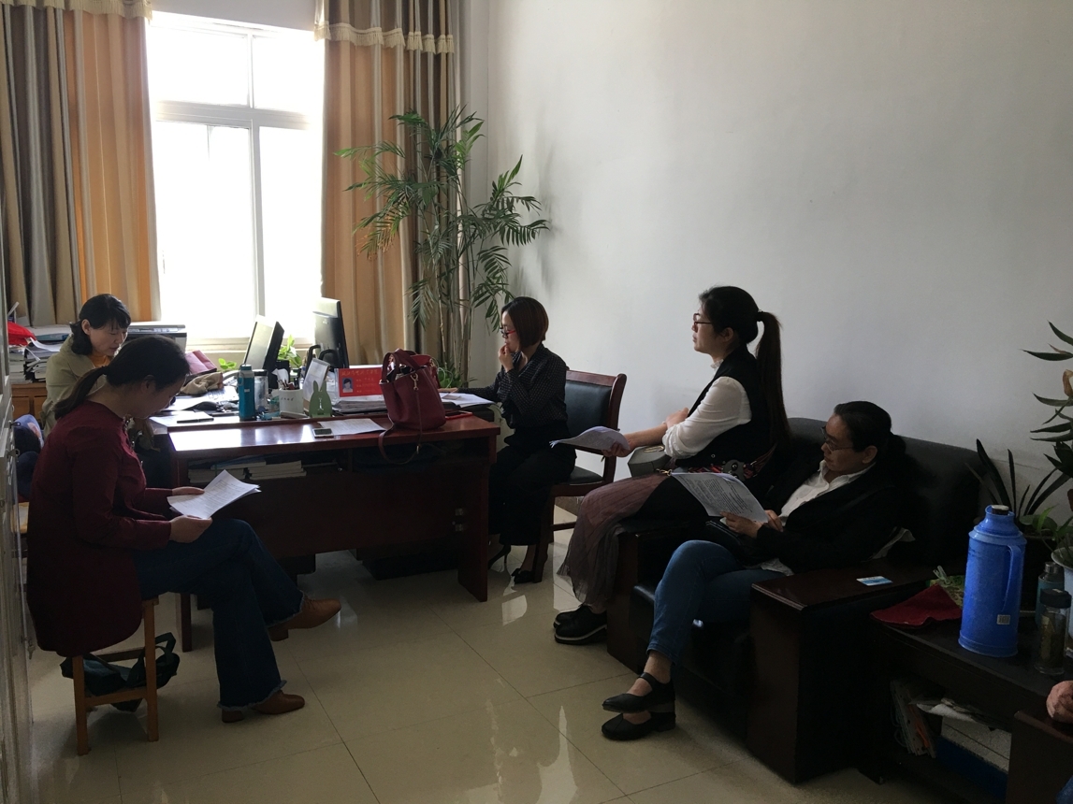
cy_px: 402
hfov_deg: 61.7
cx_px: 536
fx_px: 899
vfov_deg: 48.2
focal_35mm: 29
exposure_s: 1/33
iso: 32
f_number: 2.2
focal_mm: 4.15
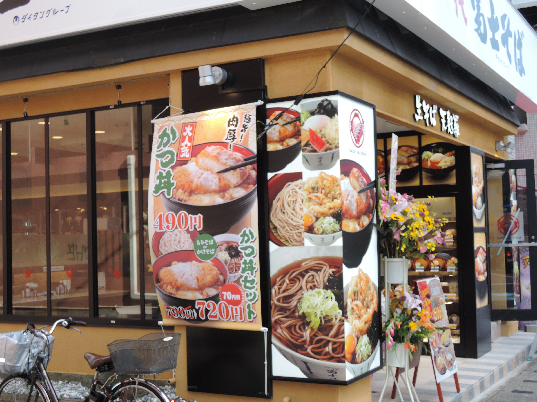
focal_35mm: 50
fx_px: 776
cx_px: 268
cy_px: 201
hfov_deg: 38.2
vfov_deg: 29.1
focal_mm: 10.7
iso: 80
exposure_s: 1/80
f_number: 4
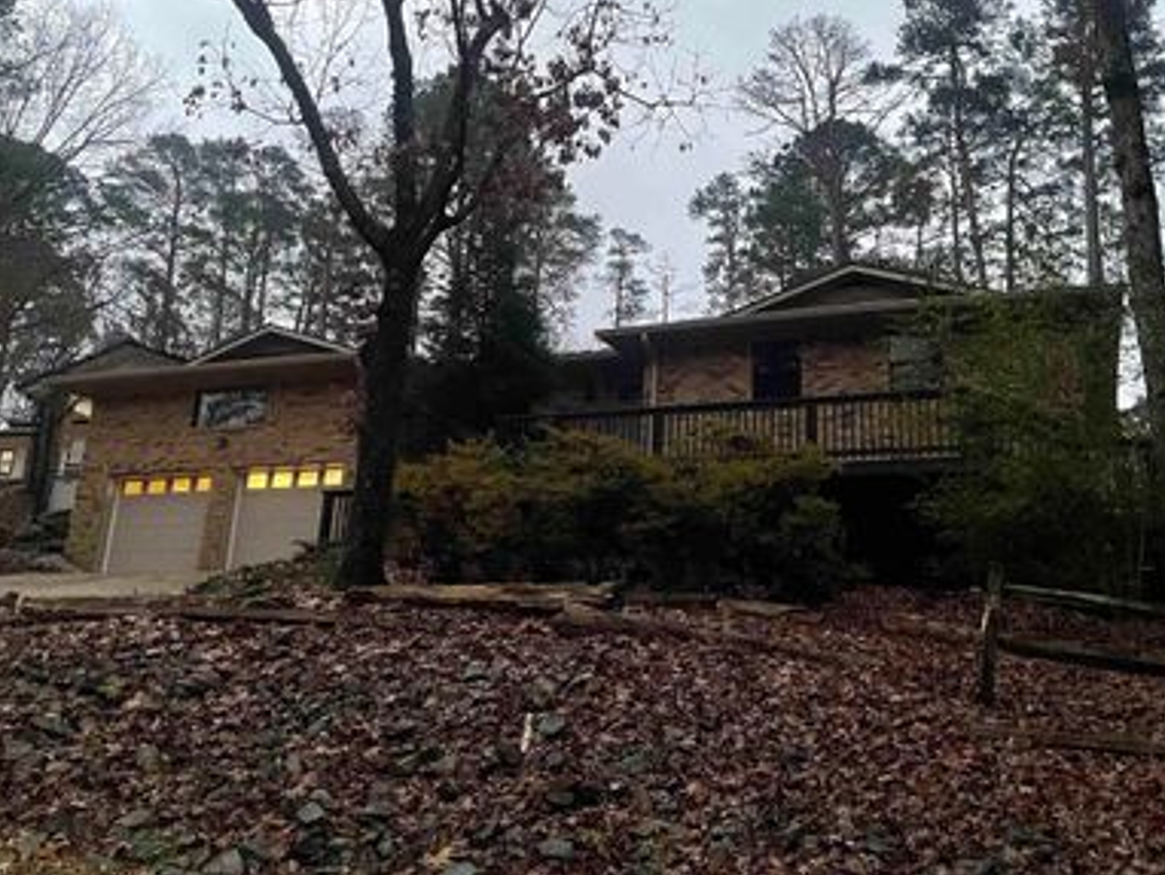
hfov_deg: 53.8
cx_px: 653
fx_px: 1145
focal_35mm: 34
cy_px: 377
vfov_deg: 41.7
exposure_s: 1/41
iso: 500
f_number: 1.6
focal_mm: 4.2
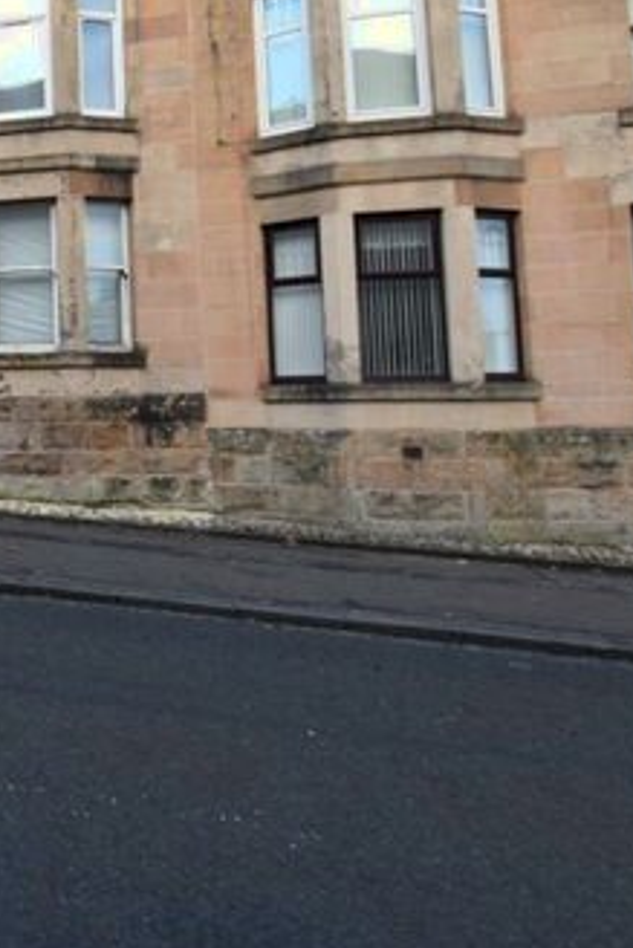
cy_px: 340
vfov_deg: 57.8
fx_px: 843
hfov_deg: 32.3
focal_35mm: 32
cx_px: -168
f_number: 5
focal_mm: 10
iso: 100
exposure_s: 1/100
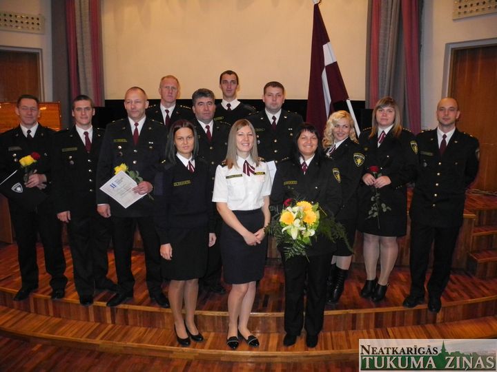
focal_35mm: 28
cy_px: 186
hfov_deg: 63.4
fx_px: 402
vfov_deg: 49.7
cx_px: 248
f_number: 2.8
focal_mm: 6
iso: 800
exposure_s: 1/30
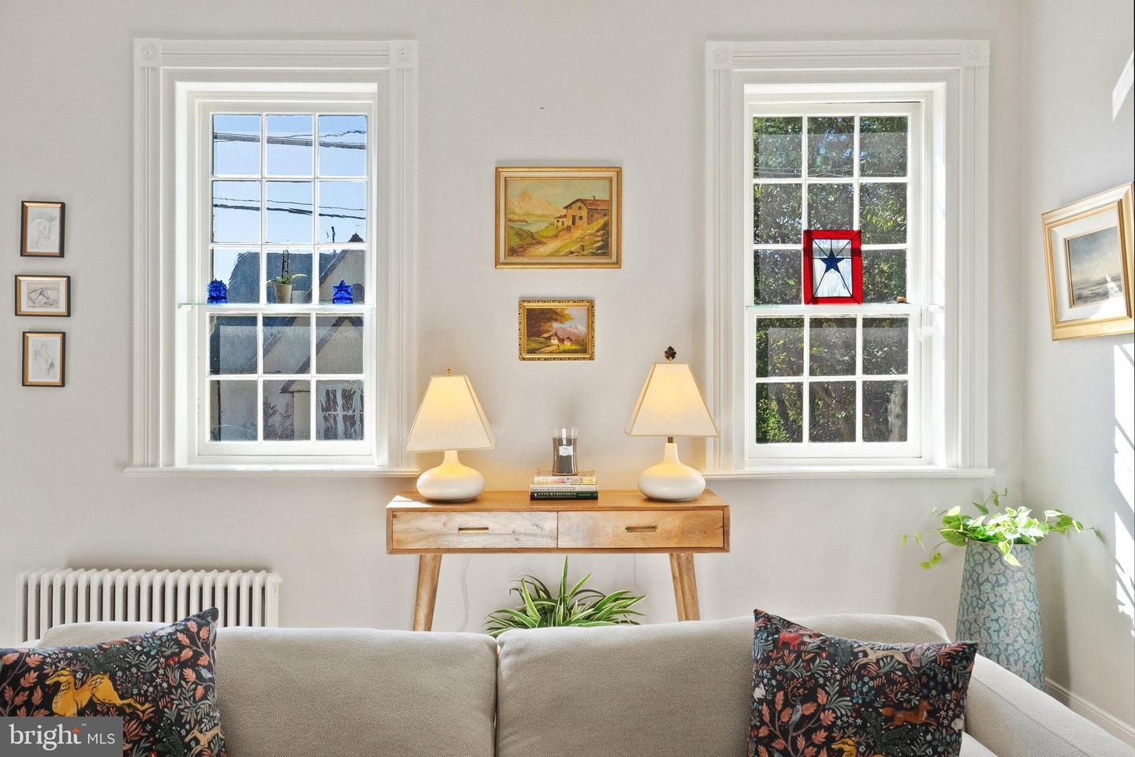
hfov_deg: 61.9
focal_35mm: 30
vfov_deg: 43.6
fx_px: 946
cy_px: 378
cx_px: 568
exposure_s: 1/60
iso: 800
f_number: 8
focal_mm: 20
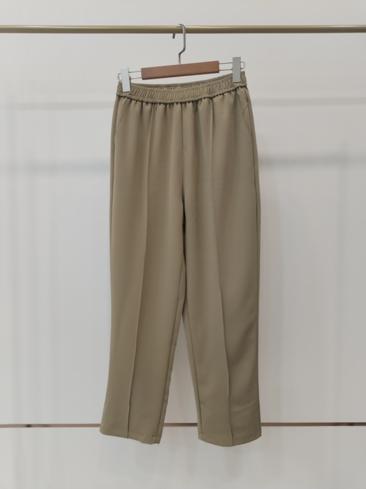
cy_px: 244
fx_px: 409
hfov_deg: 48.2
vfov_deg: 61.7
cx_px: 183
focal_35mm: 29
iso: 241
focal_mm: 4.75
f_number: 1.8
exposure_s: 1/50
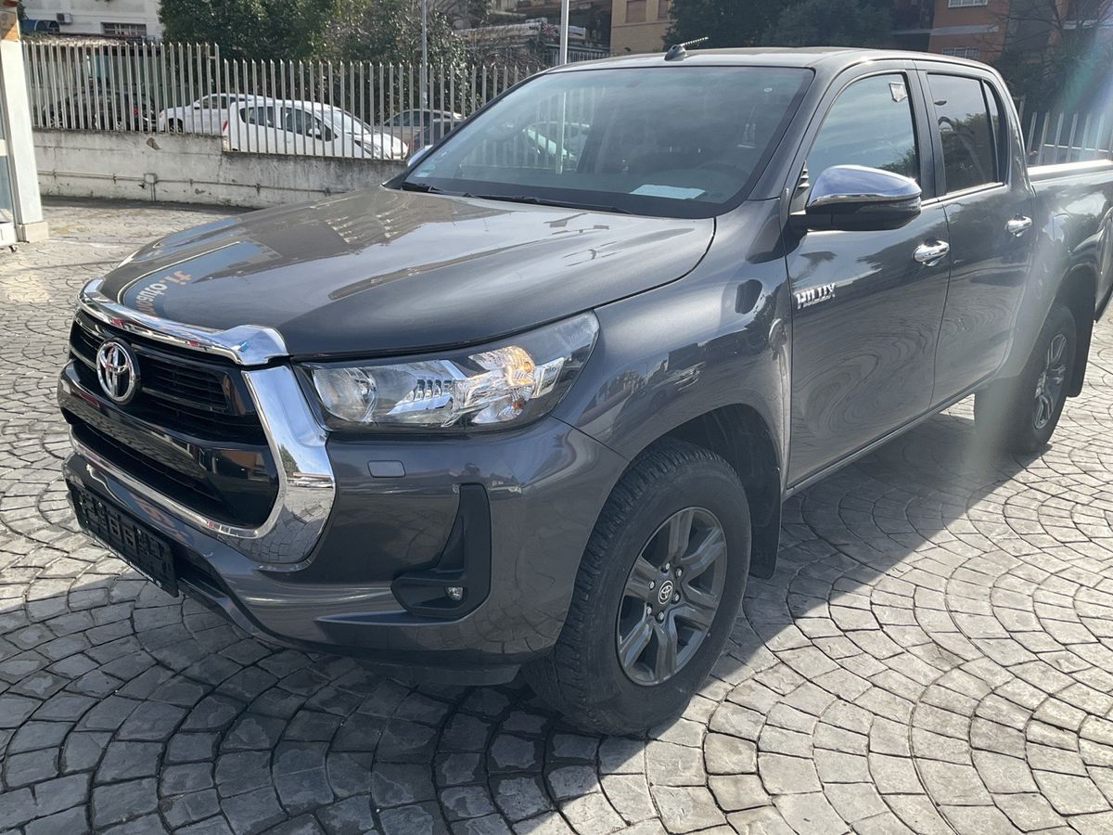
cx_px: 556
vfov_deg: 48.2
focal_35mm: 29
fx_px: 932
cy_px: 418
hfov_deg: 61.7
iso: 25
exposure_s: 1/855
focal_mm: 3
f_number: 1.8
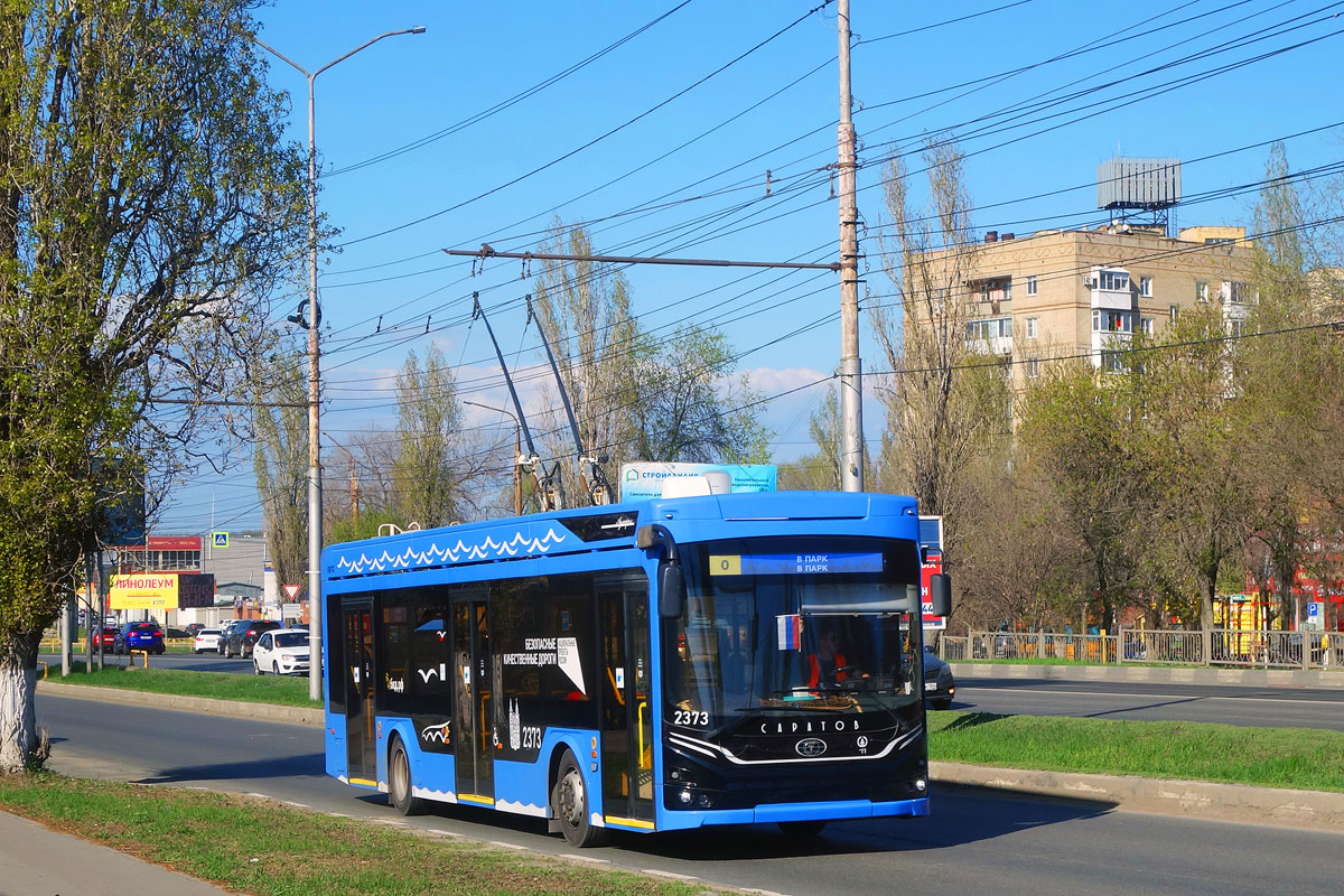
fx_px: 1829
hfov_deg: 40.3
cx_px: 672
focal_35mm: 49
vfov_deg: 27.5
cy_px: 448
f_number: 6.3
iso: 125
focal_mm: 18.02
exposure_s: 1/500
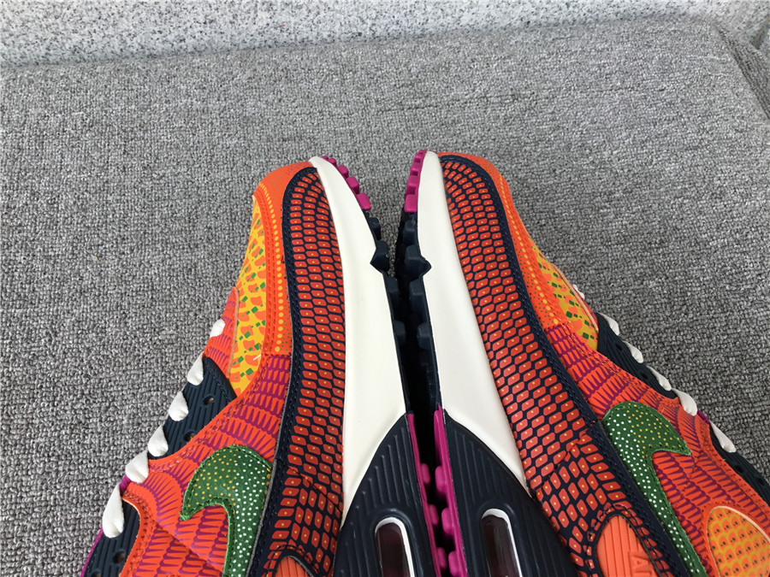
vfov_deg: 45.4
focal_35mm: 31
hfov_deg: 58.4
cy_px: 288
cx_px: 385
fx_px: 690
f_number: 2.4
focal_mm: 3.3
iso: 25
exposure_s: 1/100
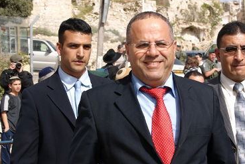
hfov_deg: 19.6
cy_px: 62
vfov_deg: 13.2
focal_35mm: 104
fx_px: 709
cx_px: 156
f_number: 8
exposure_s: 1/200
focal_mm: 40
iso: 100
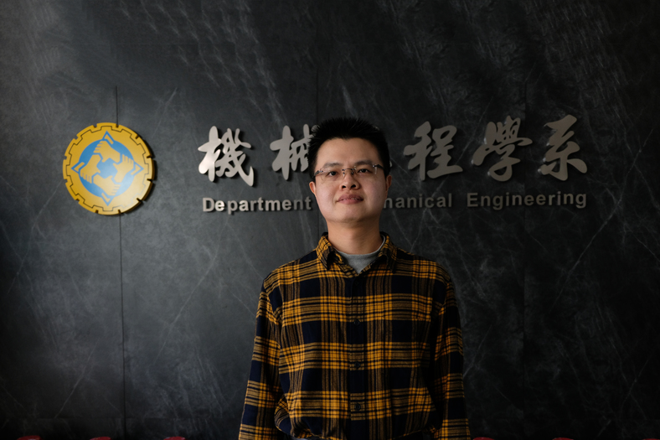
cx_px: 330
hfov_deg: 63.7
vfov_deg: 44.9
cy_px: 220
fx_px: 532
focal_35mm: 29
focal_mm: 19.6
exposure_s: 1/180
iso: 800
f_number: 2.8
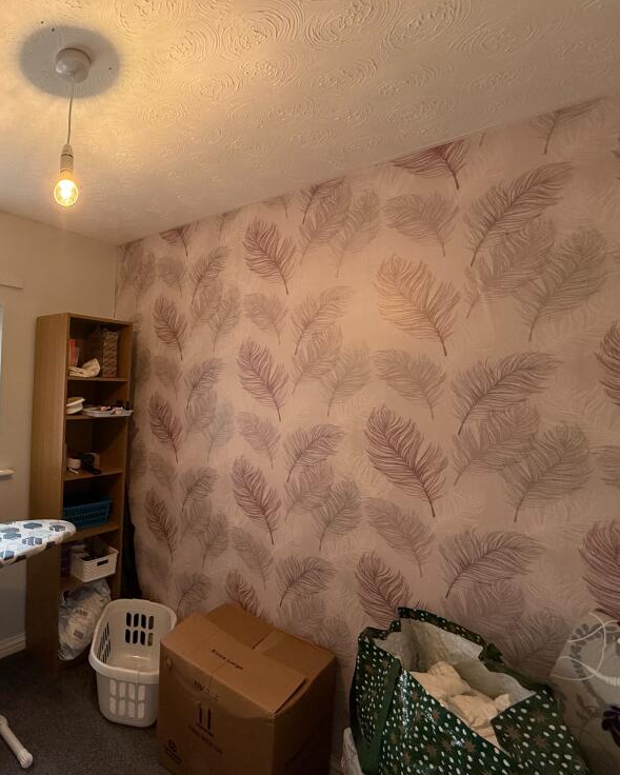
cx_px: 100
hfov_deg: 63.0
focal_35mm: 19
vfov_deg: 83.3
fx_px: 436
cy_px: 398
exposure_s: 1/100
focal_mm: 2.22
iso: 320
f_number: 2.2
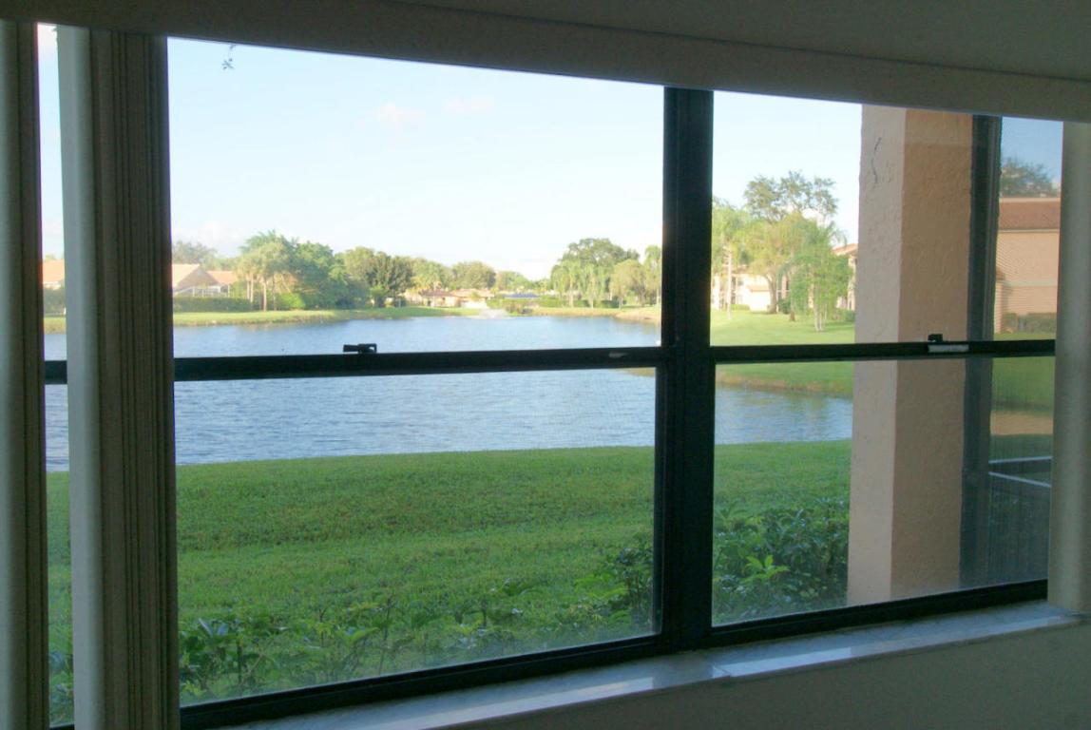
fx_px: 819
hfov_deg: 67.3
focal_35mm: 27
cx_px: 546
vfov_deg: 48.0
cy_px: 365
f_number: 10
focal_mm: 18
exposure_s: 1/60
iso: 100
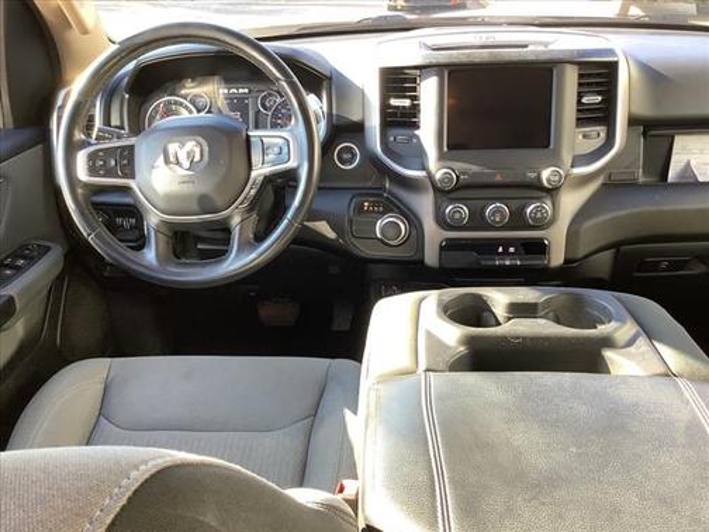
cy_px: 266
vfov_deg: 45.4
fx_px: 635
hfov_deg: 58.4
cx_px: 354
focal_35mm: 31
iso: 64
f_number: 2.4
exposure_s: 1/60
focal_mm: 3.3
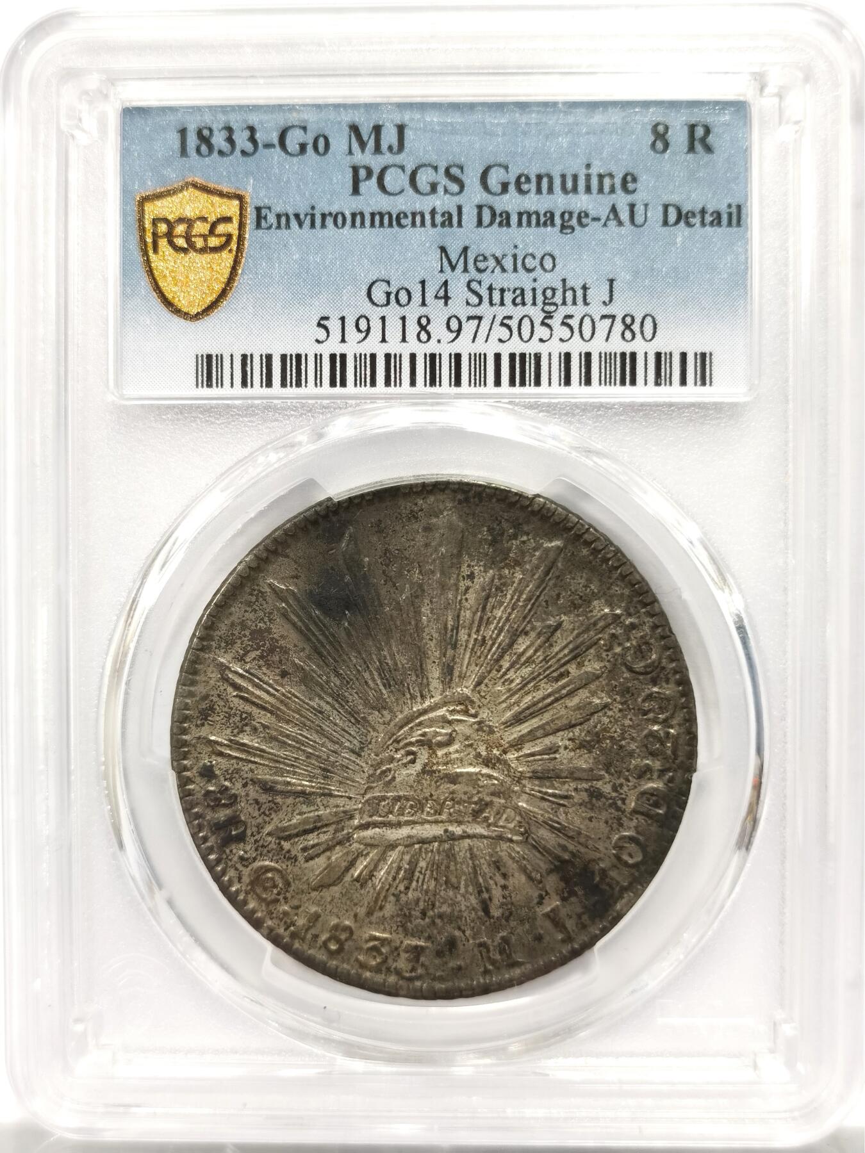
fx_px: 1799
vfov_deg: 35.5
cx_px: 432
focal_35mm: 54
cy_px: 576
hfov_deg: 27.0
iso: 200
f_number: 16
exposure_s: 1/100
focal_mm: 5.56
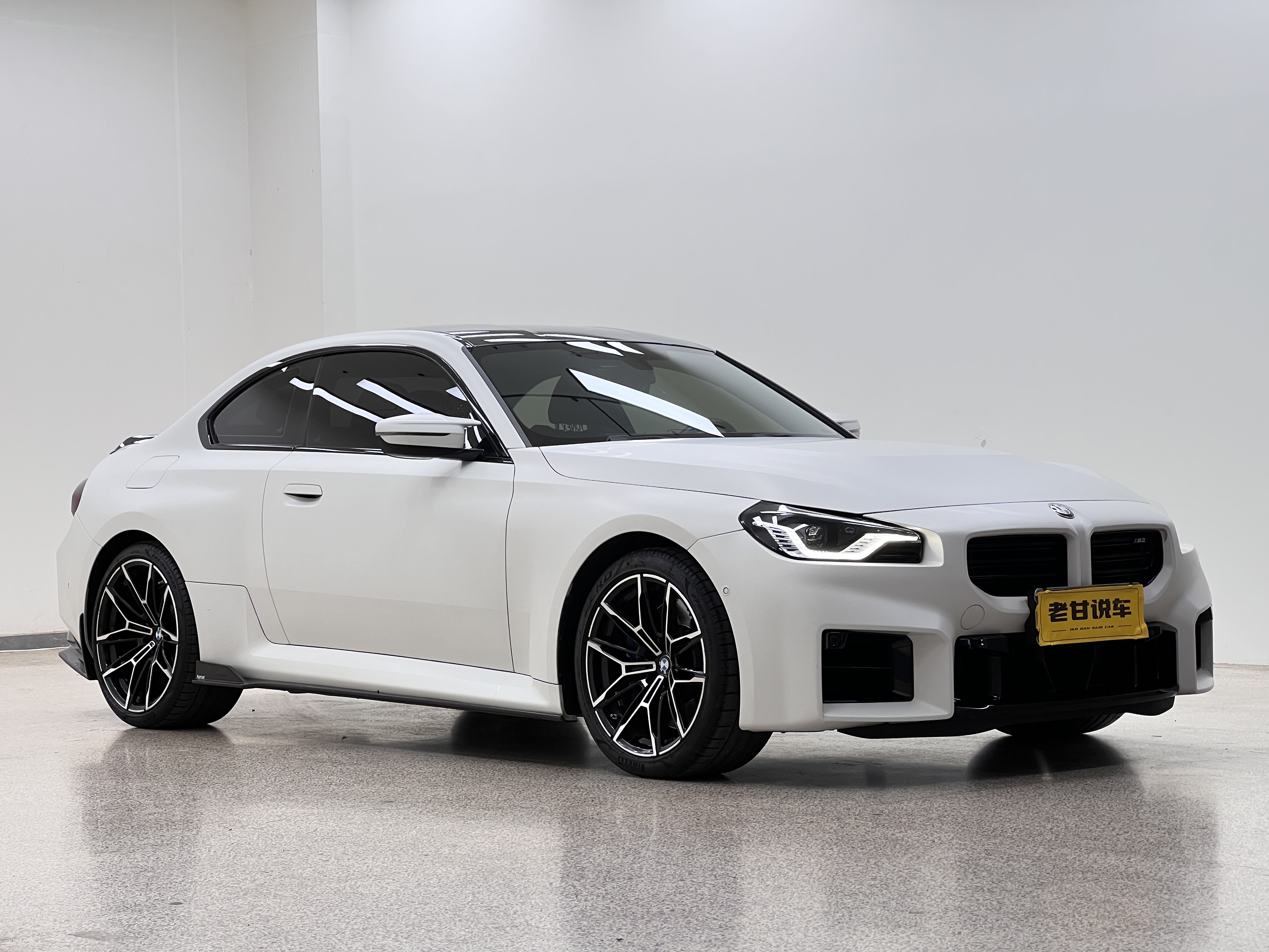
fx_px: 2823
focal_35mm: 77
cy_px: 476
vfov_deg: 19.1
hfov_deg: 25.3
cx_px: 634
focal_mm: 9
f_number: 2.8
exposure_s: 1/100
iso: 125
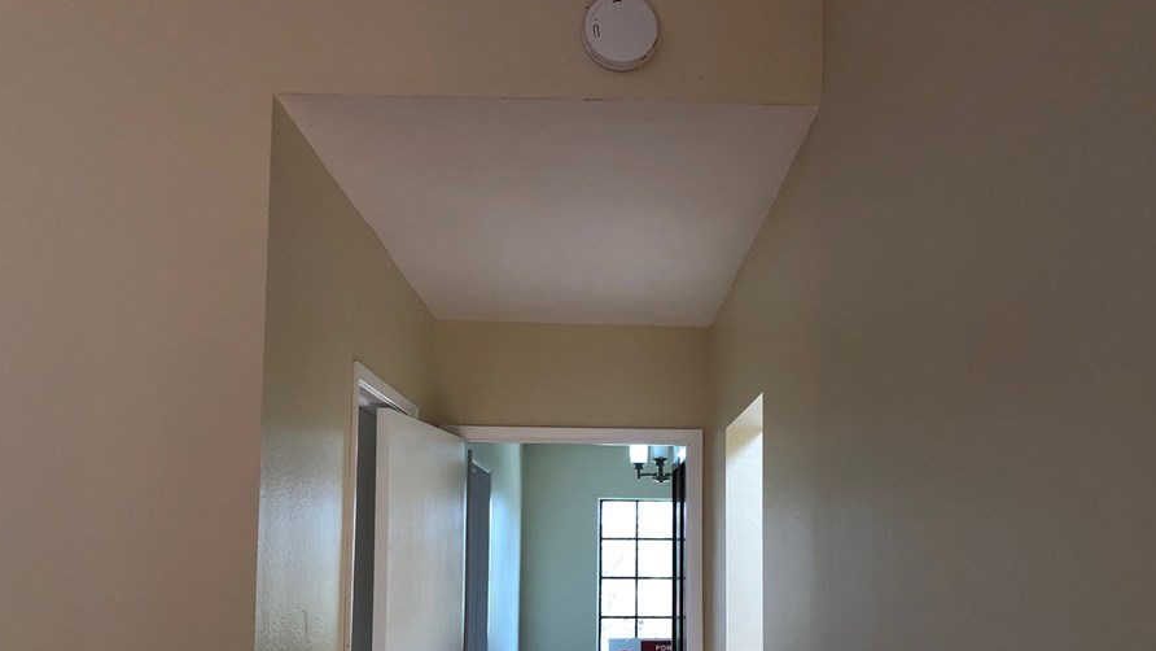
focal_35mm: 35
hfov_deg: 56.5
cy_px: 488
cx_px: 634
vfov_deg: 33.1
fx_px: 1073
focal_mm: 3.99
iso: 64
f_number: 1.8
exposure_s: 1/120
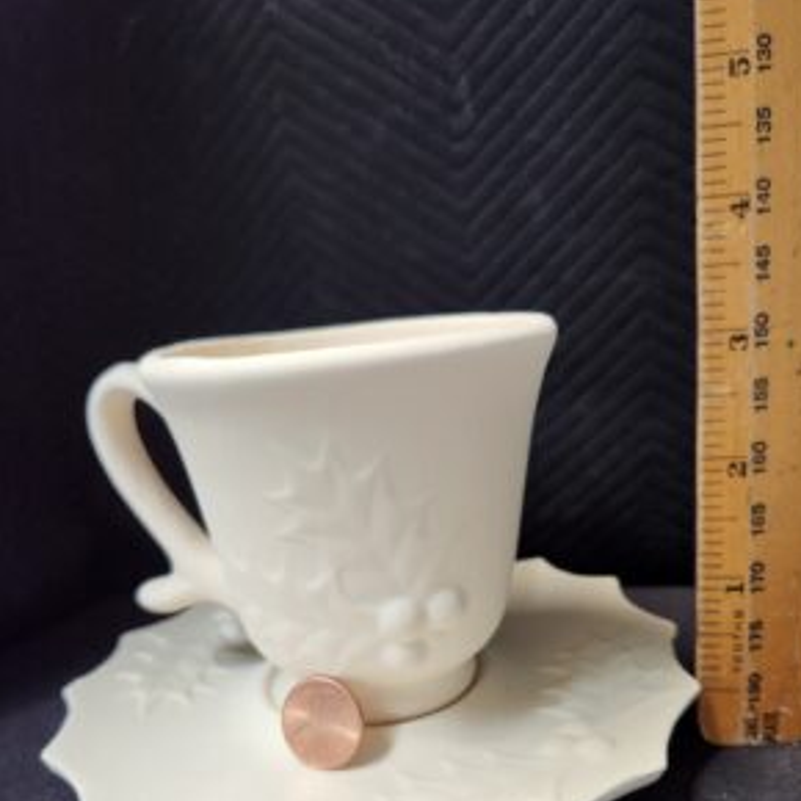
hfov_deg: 57.3
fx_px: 733
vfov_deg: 56.2
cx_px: 412
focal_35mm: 28
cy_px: 528
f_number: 1.8
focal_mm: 5.4
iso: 640
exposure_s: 1/120
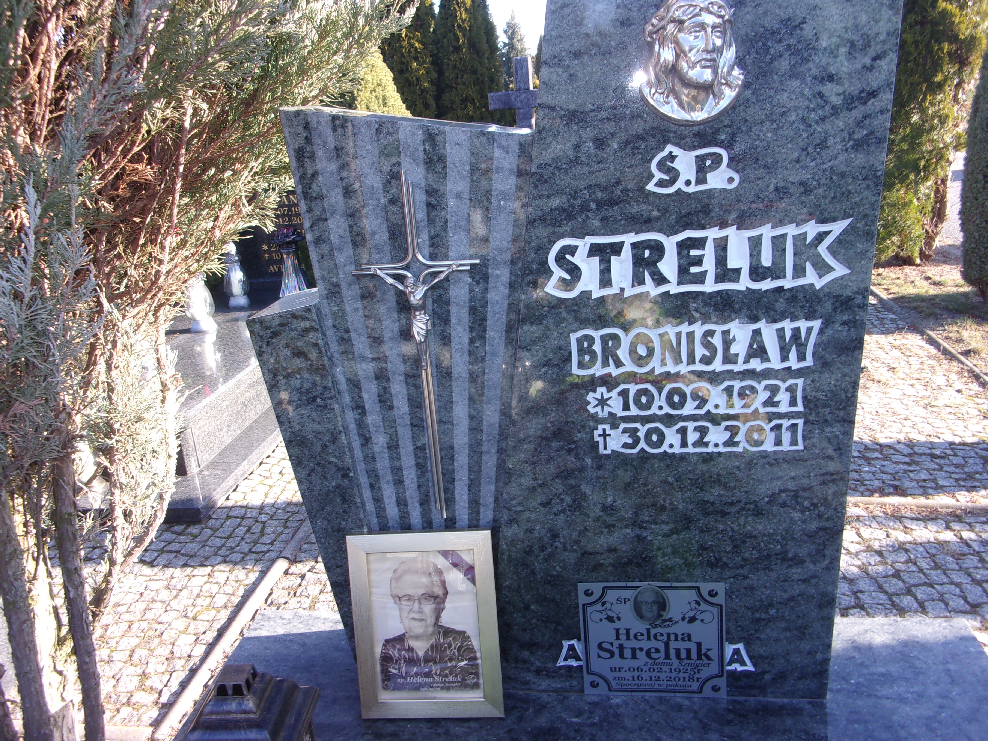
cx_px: 494
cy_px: 370
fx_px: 799
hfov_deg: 63.4
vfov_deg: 49.7
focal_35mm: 28
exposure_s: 1/75
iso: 80
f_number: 3.9
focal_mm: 5.1
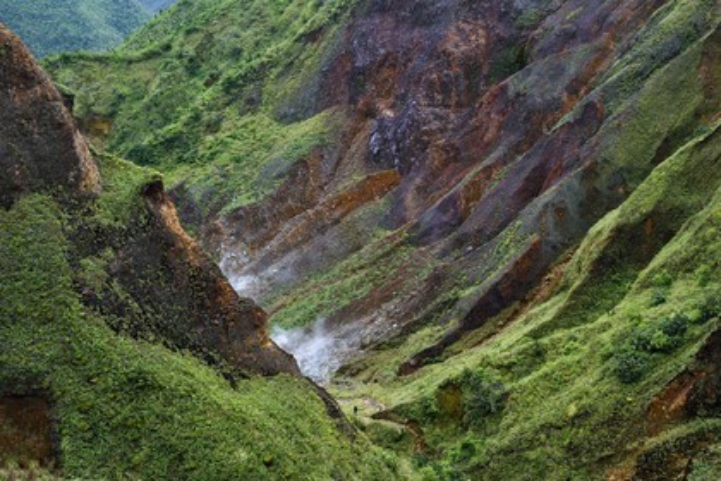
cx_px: 360
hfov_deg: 48.5
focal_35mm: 40
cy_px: 240
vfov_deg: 33.4
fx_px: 801
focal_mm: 40
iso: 200
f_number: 9
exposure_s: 1/80
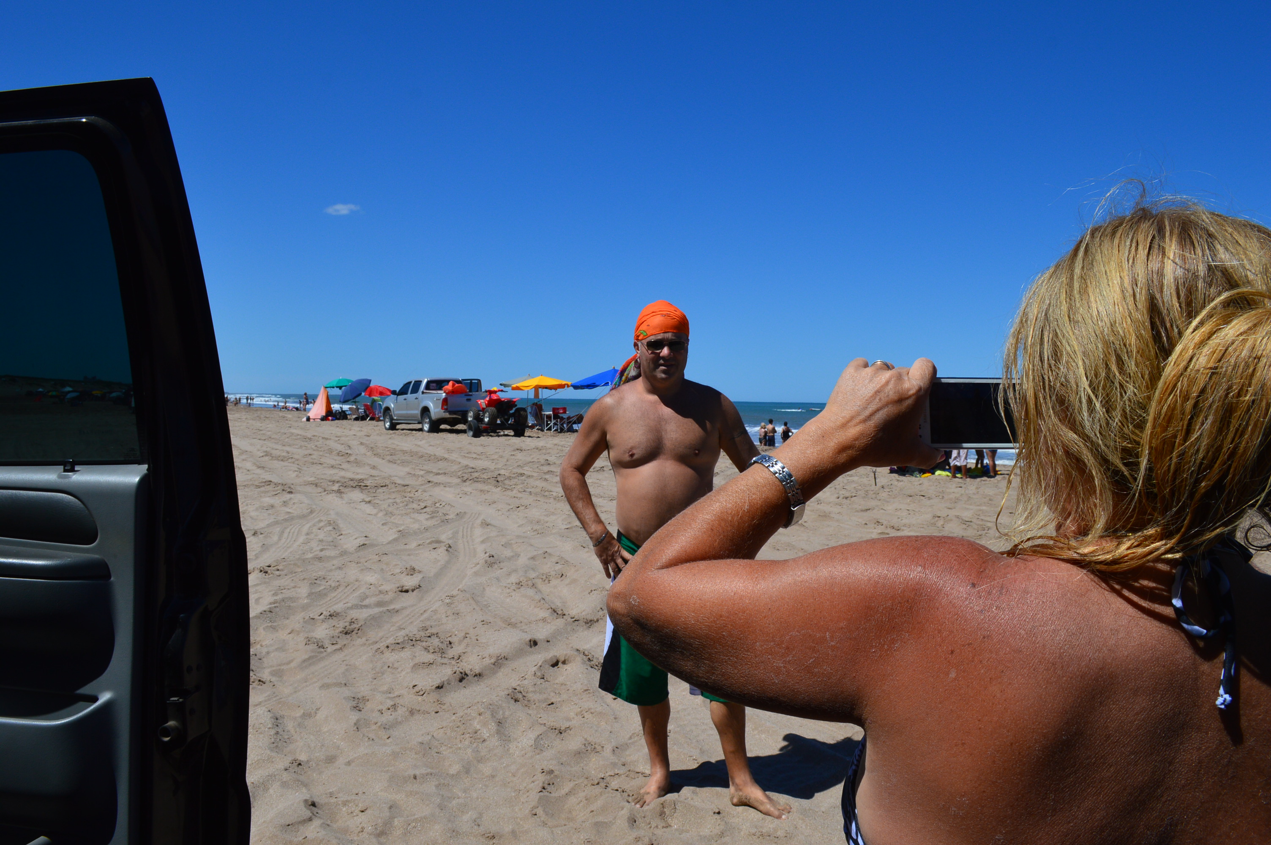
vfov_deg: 47.8
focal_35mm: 27
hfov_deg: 67.4
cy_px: 422
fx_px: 952
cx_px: 636
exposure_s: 1/500
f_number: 11
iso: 250
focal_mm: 18
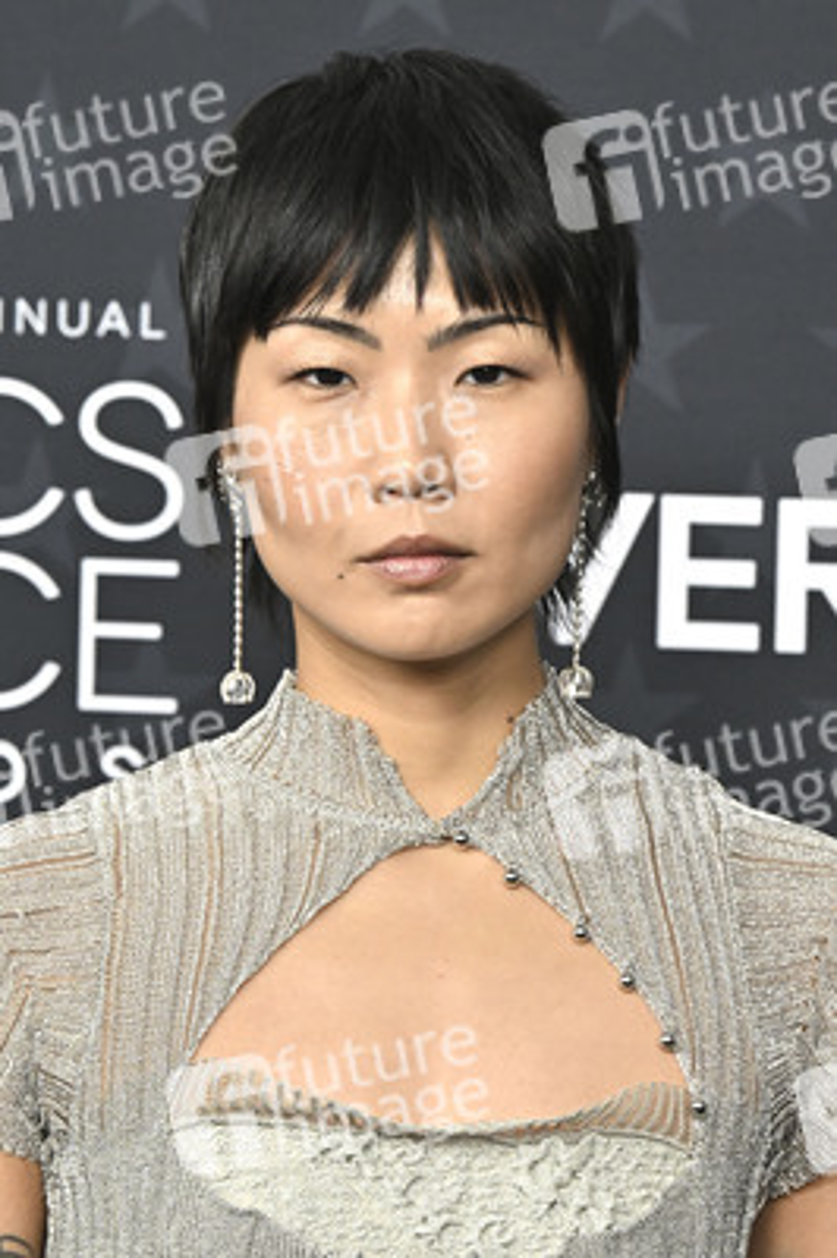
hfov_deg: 8.3
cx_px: 418
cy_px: 629
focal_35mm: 165
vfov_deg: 12.5
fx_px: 5764
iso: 1250
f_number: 5.6
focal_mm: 110
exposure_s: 1/320
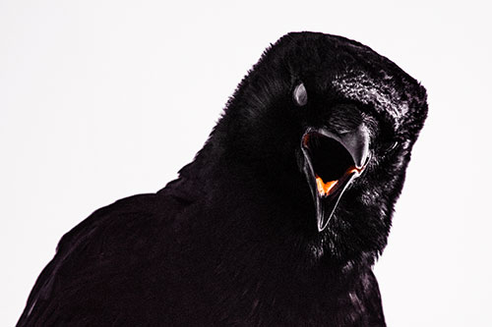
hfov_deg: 1.7
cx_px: 246
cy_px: 164
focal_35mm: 1200
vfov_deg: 1.1
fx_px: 16394
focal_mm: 1200
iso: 3200
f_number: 13
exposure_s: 1/3200
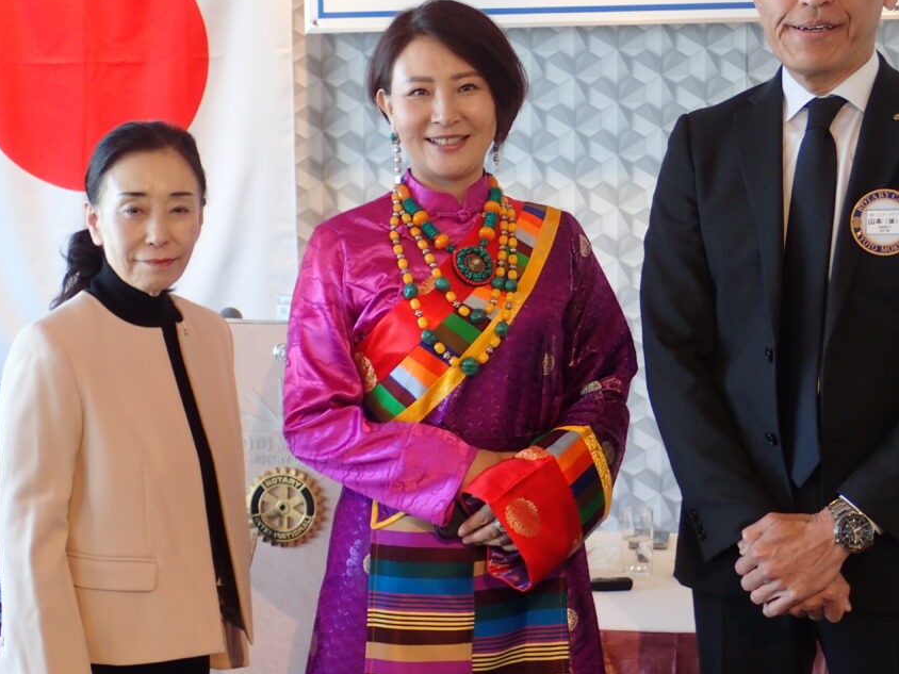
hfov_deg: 26.3
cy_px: 266
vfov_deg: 19.9
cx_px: 491
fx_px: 1922
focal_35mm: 74
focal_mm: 11.01
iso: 250
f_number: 3.6
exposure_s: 1/60
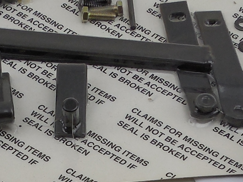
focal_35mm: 137
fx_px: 962
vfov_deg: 10.6
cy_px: 220
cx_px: 86
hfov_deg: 14.4
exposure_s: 1/125
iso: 125
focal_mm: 4.5
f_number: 3.3
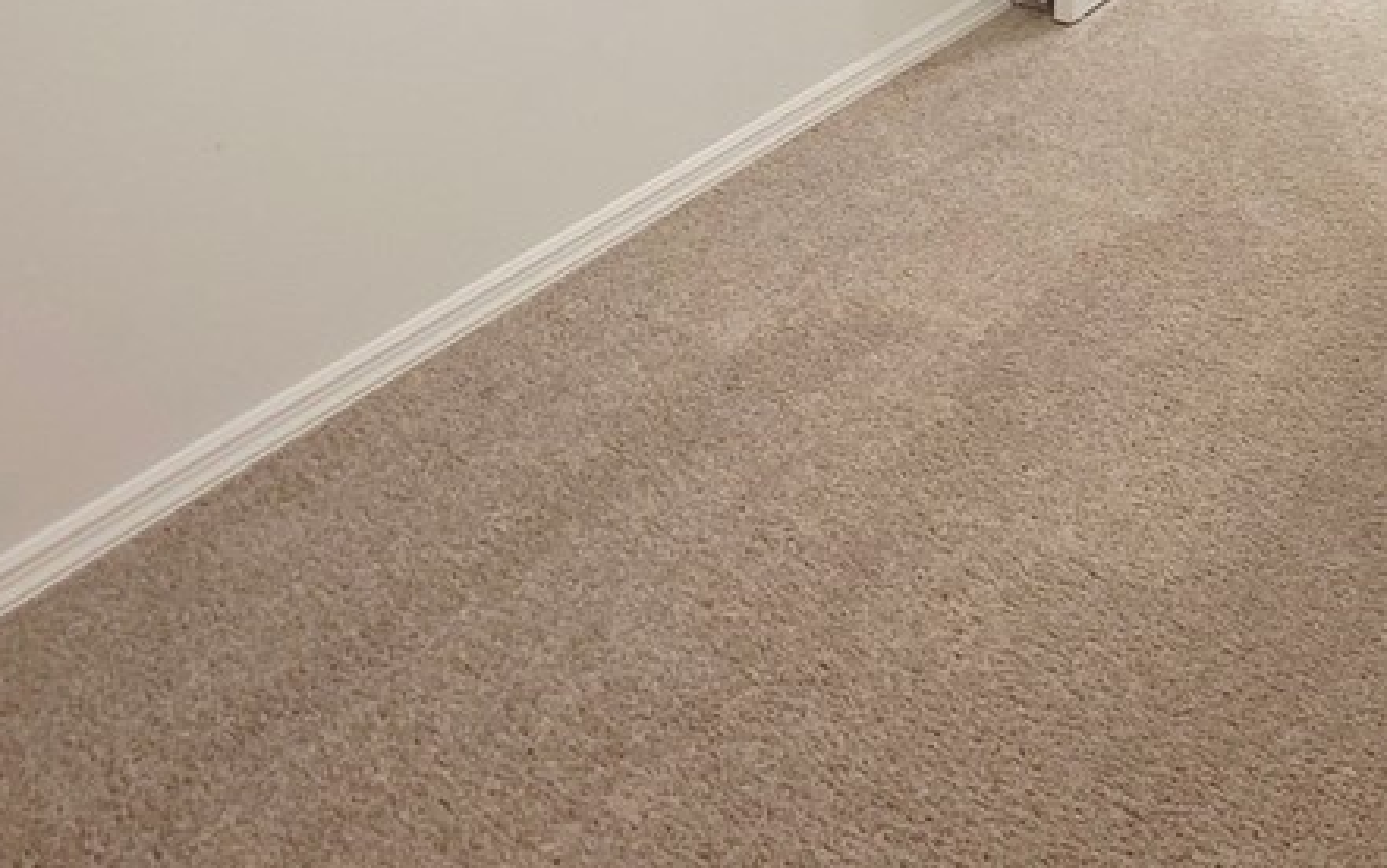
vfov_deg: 21.1
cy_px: -497
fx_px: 1891
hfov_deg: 39.3
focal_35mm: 50
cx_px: 1025
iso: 160
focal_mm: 2.2
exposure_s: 1/60
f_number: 1.9
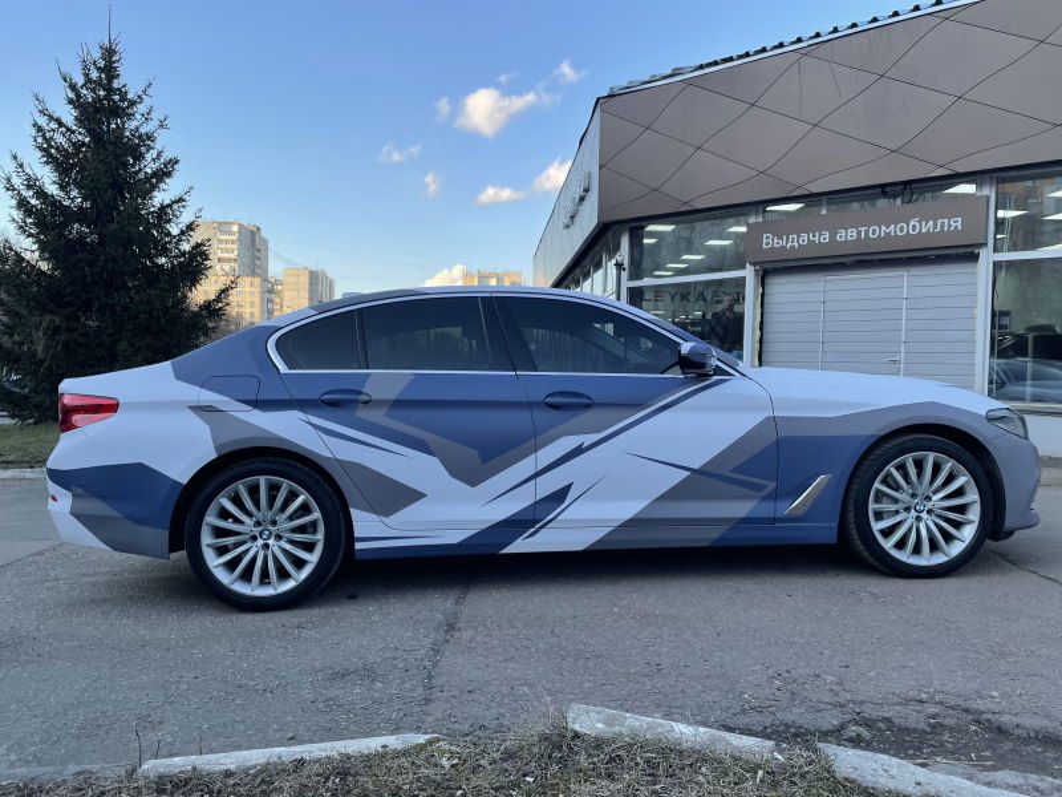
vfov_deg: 53.1
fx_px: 798
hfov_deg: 67.3
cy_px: 398
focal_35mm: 26
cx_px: 531
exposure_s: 1/572
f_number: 1.6
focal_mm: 4.2
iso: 32
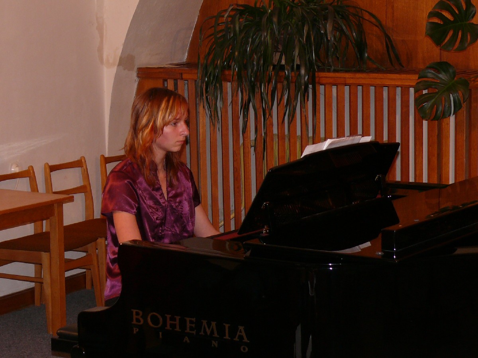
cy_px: 179
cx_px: 239
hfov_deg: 21.1
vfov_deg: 15.9
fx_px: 1284
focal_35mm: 93
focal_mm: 12.7
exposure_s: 1/30
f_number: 3.2
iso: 125
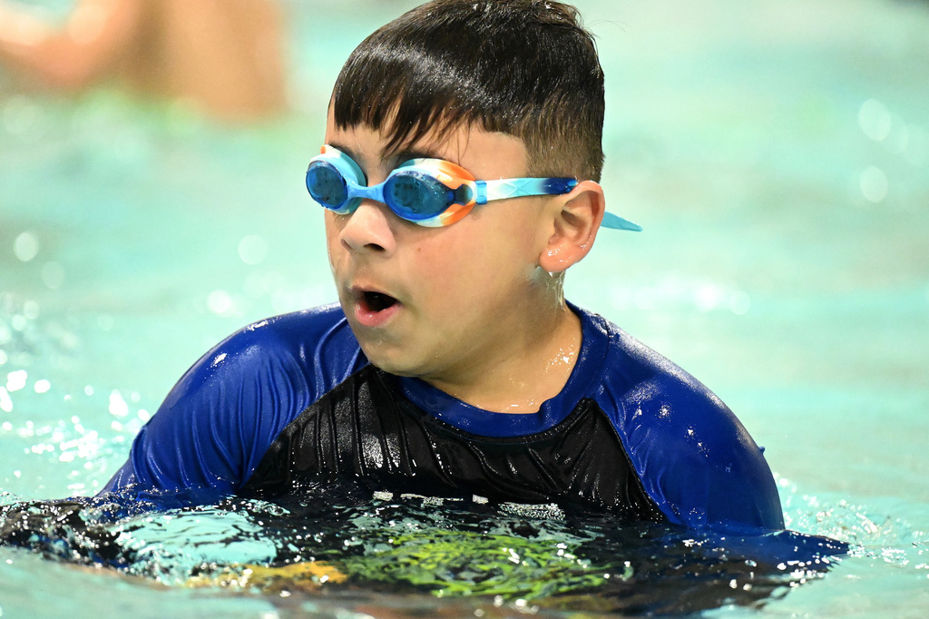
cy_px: 310
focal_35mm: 300
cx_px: 464
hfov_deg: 6.9
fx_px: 7739
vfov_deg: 4.6
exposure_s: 1/1250
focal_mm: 200
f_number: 2.8
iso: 10000
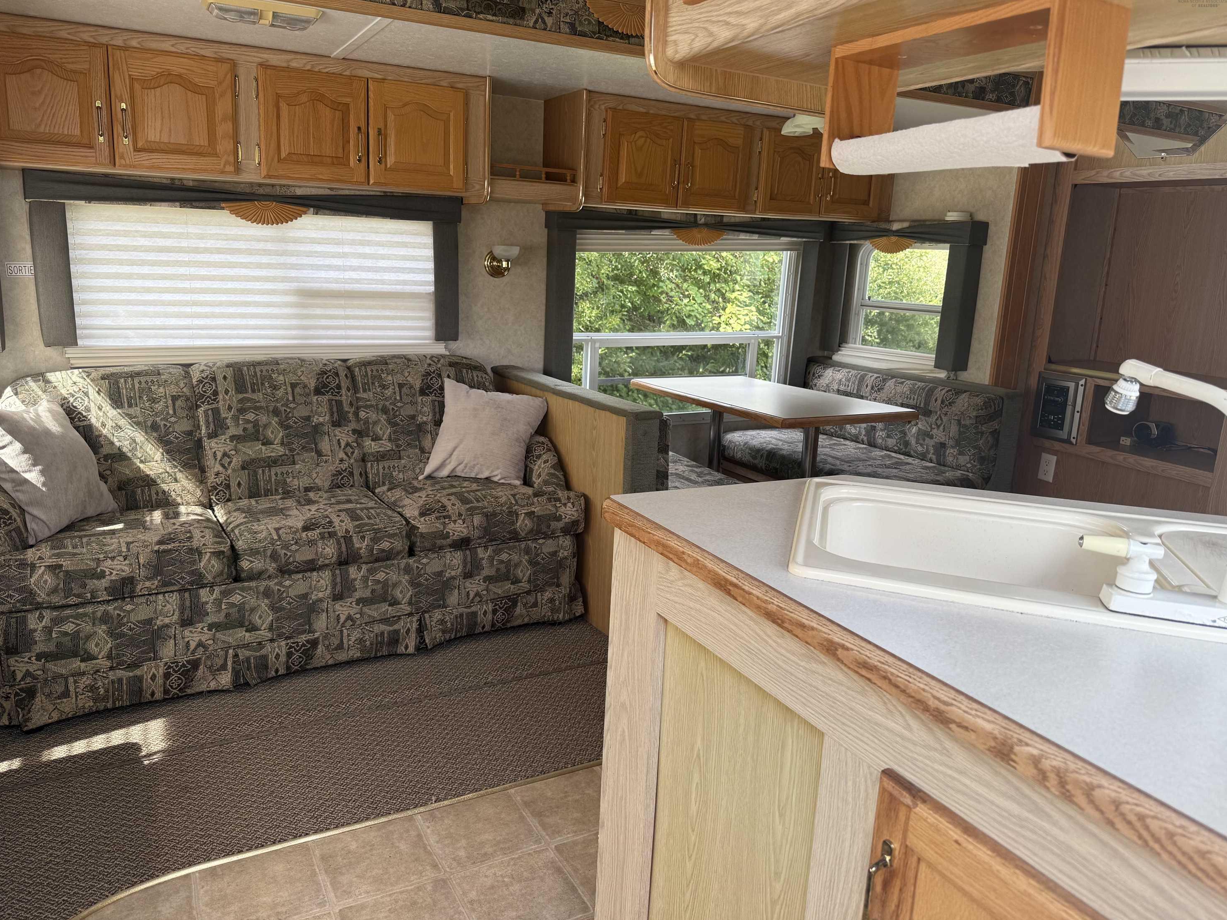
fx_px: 886
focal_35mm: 25
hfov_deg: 69.4
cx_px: 605
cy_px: 445
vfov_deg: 54.9
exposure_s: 1/370
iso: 80
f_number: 1.78
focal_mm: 6.76
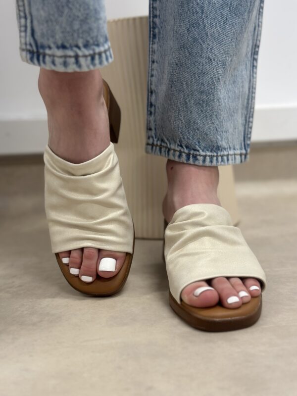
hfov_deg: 30.3
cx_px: 148
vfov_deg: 39.7
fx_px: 549
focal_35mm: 48
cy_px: 198
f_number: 1.78
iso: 160
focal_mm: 6.86
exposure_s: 1/100
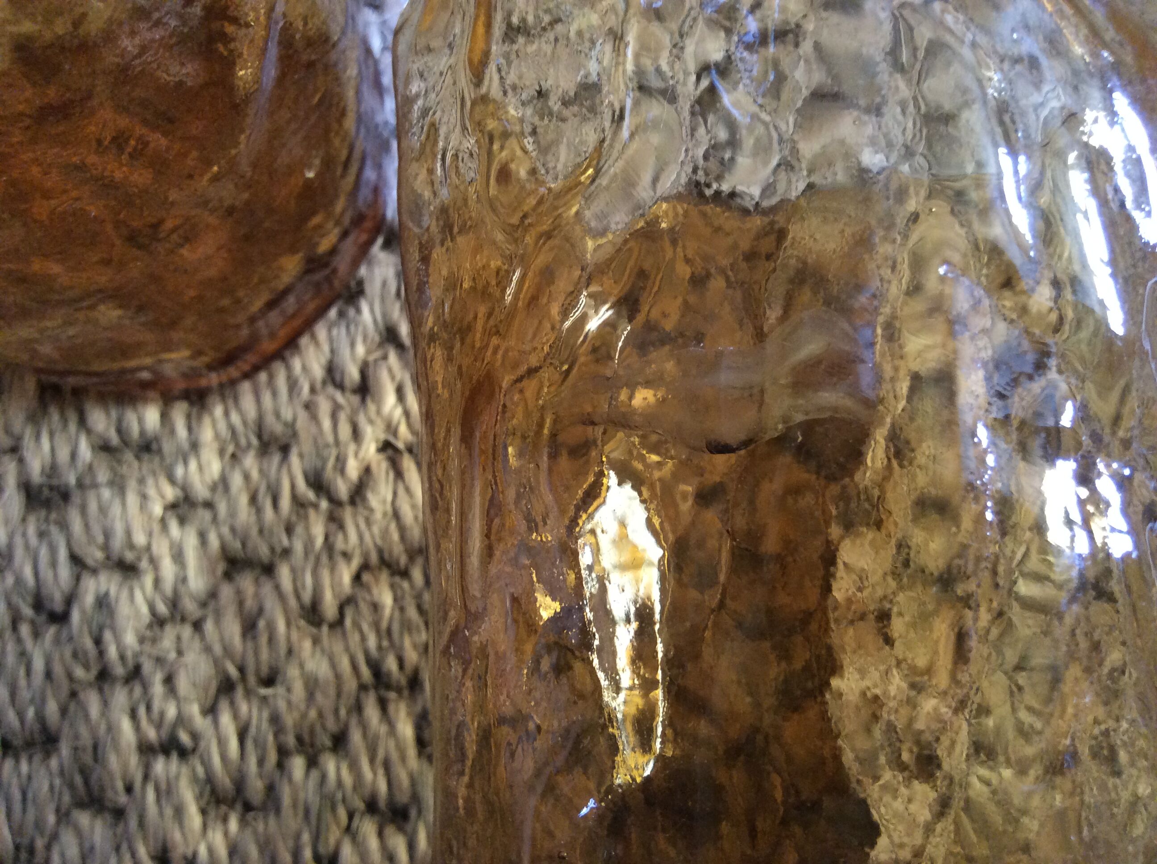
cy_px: 432
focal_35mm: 32
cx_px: 578
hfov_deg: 56.9
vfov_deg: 44.1
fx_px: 1068
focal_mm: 3.3
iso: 160
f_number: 2.4
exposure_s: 1/25
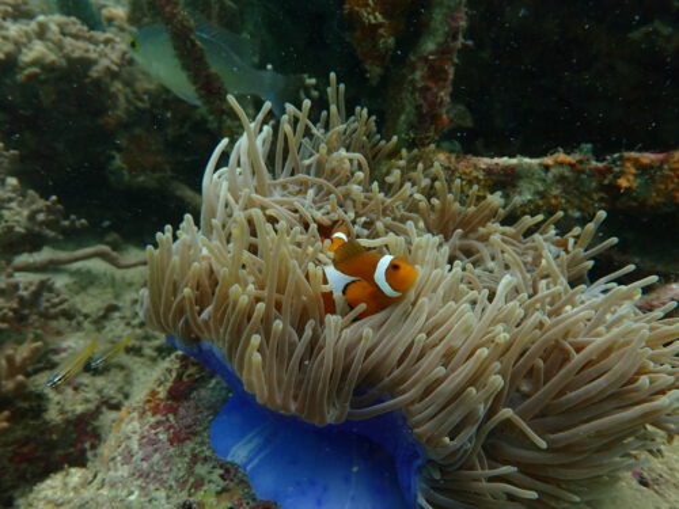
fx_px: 588
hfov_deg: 60.0
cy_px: 254
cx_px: 340
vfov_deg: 46.8
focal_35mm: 30
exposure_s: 1/100
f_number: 3.2
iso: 200
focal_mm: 5.4
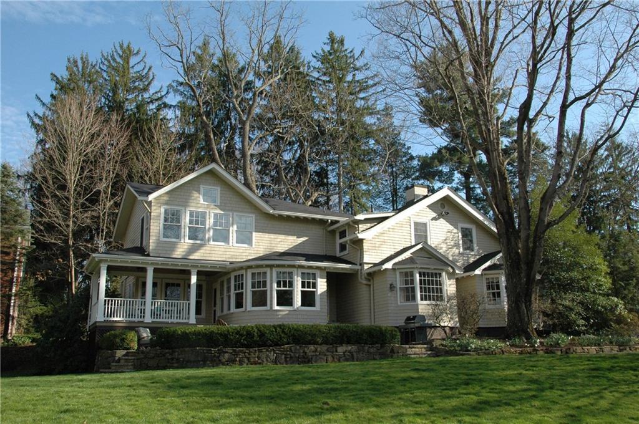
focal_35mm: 33
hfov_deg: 57.3
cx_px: 320
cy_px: 212
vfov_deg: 39.9
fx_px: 585
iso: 640
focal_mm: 22
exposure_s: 1/400
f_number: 10
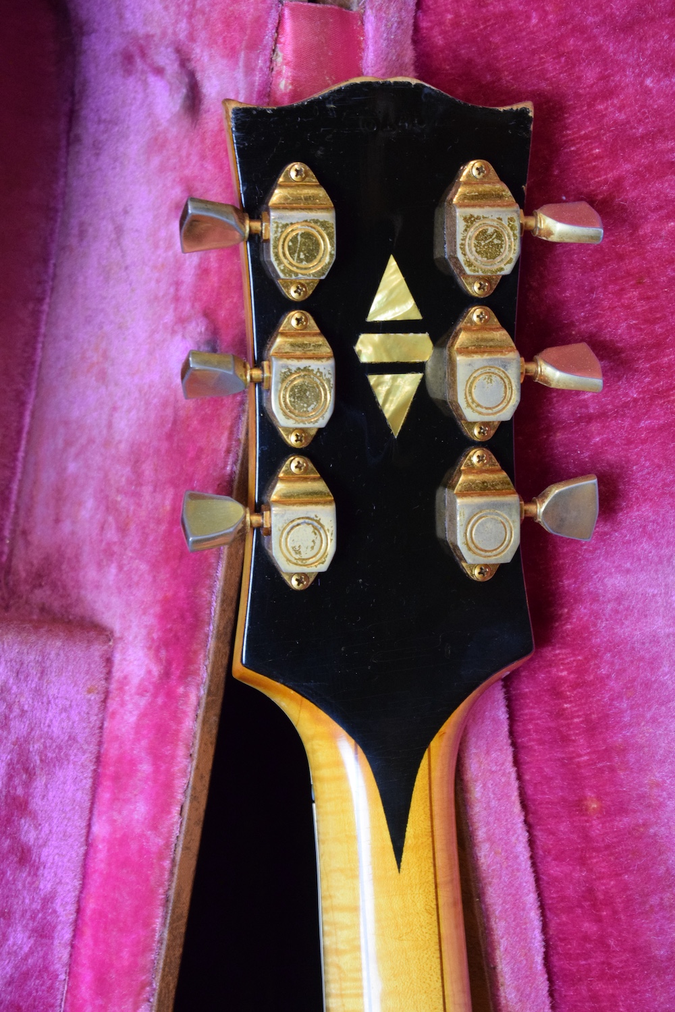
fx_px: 2320
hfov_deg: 16.6
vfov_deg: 24.6
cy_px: 506
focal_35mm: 82
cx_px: 338
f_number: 5.6
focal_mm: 55
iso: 2800
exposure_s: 1/30
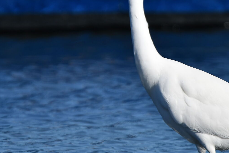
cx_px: 133
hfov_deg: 1.0
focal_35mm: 2138
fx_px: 13603
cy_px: 41
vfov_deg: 0.6
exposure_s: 1/1000
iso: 100
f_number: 6.3
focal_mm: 600
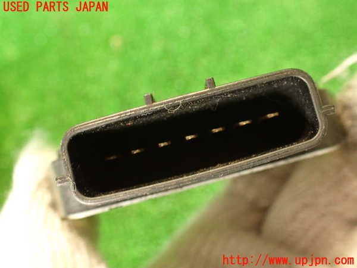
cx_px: 178
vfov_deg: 46.8
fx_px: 309
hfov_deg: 60.0
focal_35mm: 30
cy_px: 134
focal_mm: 5.4
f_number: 2.3
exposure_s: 1/30
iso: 640
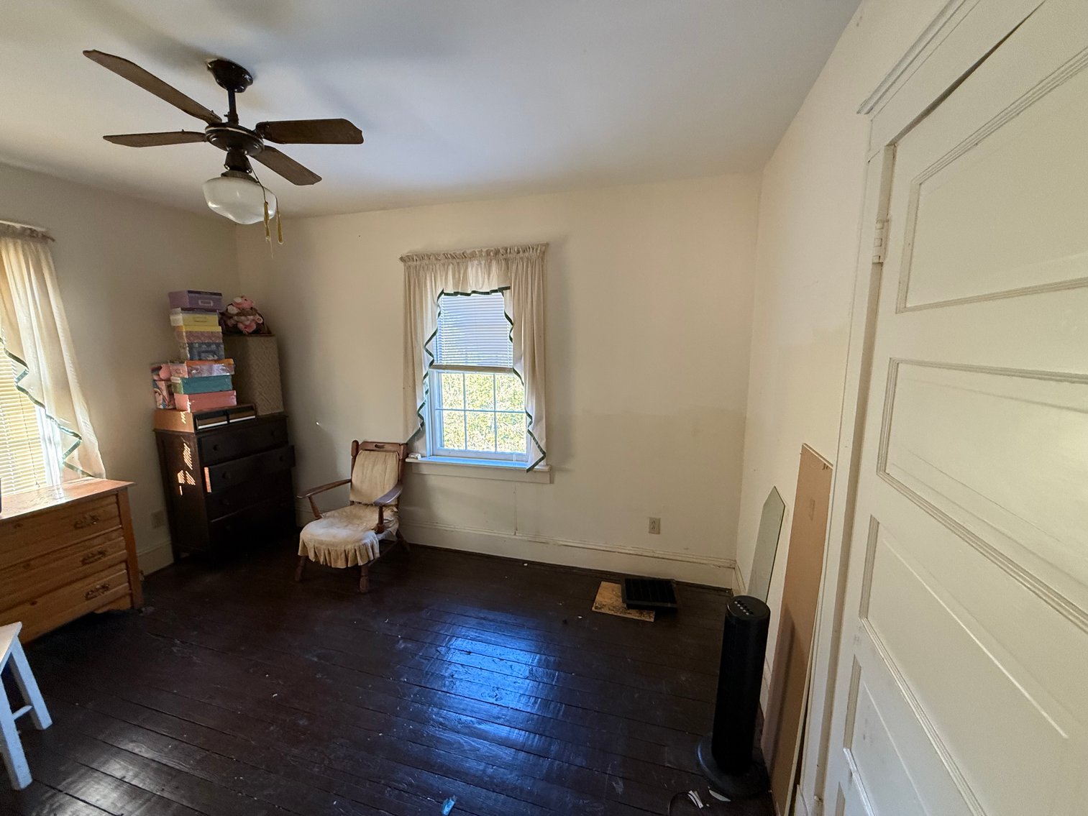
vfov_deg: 85.7
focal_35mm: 14
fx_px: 440
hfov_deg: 102.1
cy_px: 408
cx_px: 544
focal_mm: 2.22
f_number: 2.2
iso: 400
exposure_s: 1/60
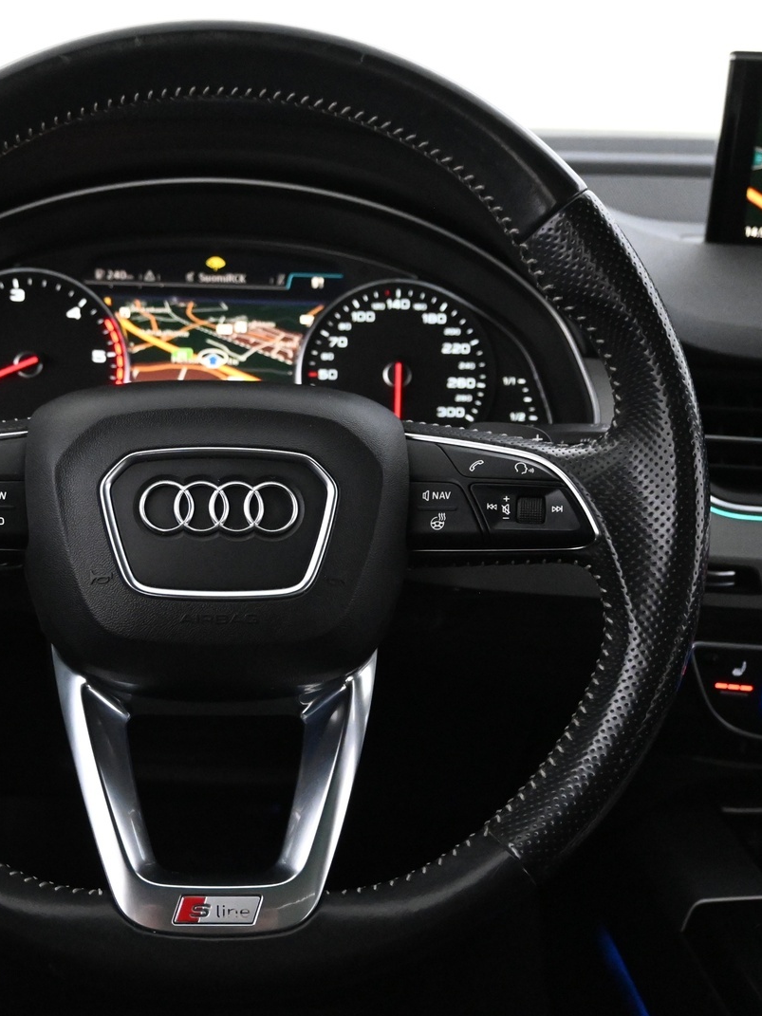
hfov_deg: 29.9
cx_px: 212
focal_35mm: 48
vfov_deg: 39.7
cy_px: 510
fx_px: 1409
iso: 5600
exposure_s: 1/40
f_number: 4
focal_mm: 22
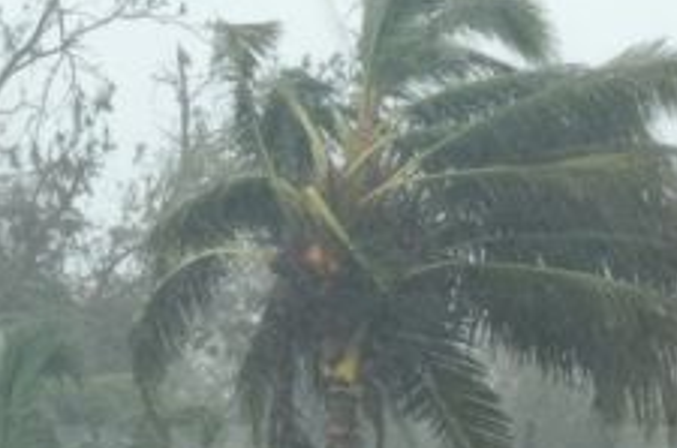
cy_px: 565
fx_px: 9814
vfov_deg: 2.6
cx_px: 421
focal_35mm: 523
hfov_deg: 4.0
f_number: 11
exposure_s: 1/500
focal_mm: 98
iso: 1000
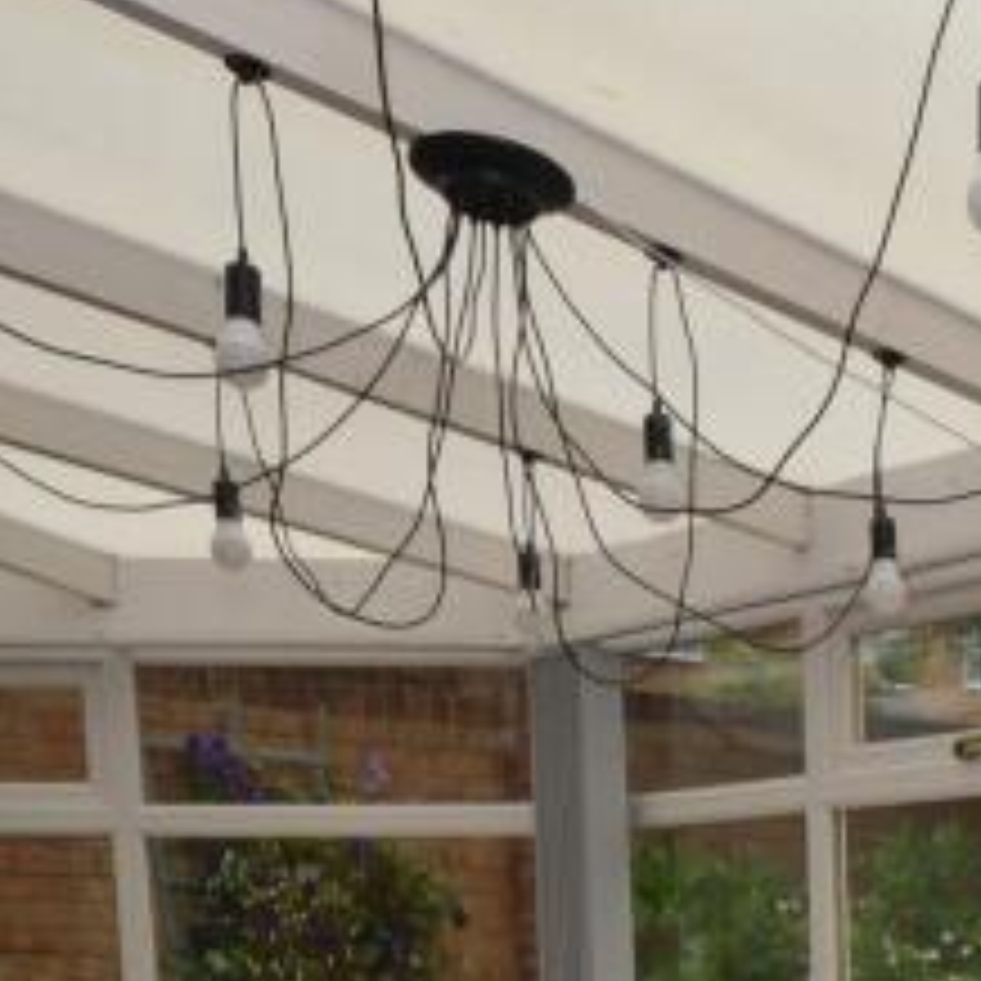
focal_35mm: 60
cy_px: 1262
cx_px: 1184
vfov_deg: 25.0
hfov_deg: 25.6
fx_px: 1924
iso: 100
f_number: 7.1
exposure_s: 1/200
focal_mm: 10
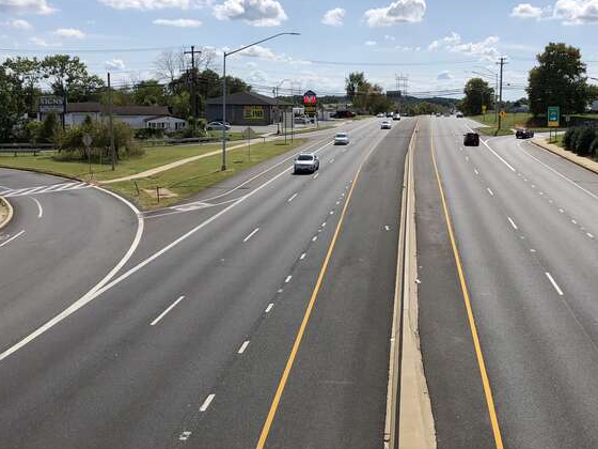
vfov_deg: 35.8
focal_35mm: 40
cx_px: 369
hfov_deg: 46.4
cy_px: 176
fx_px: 691
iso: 20
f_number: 1.8
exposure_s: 1/4049
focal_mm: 4
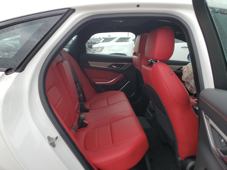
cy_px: 85
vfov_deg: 53.1
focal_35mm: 26
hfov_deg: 67.3
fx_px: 170
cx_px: 114
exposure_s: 1/455
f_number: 1.5
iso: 50
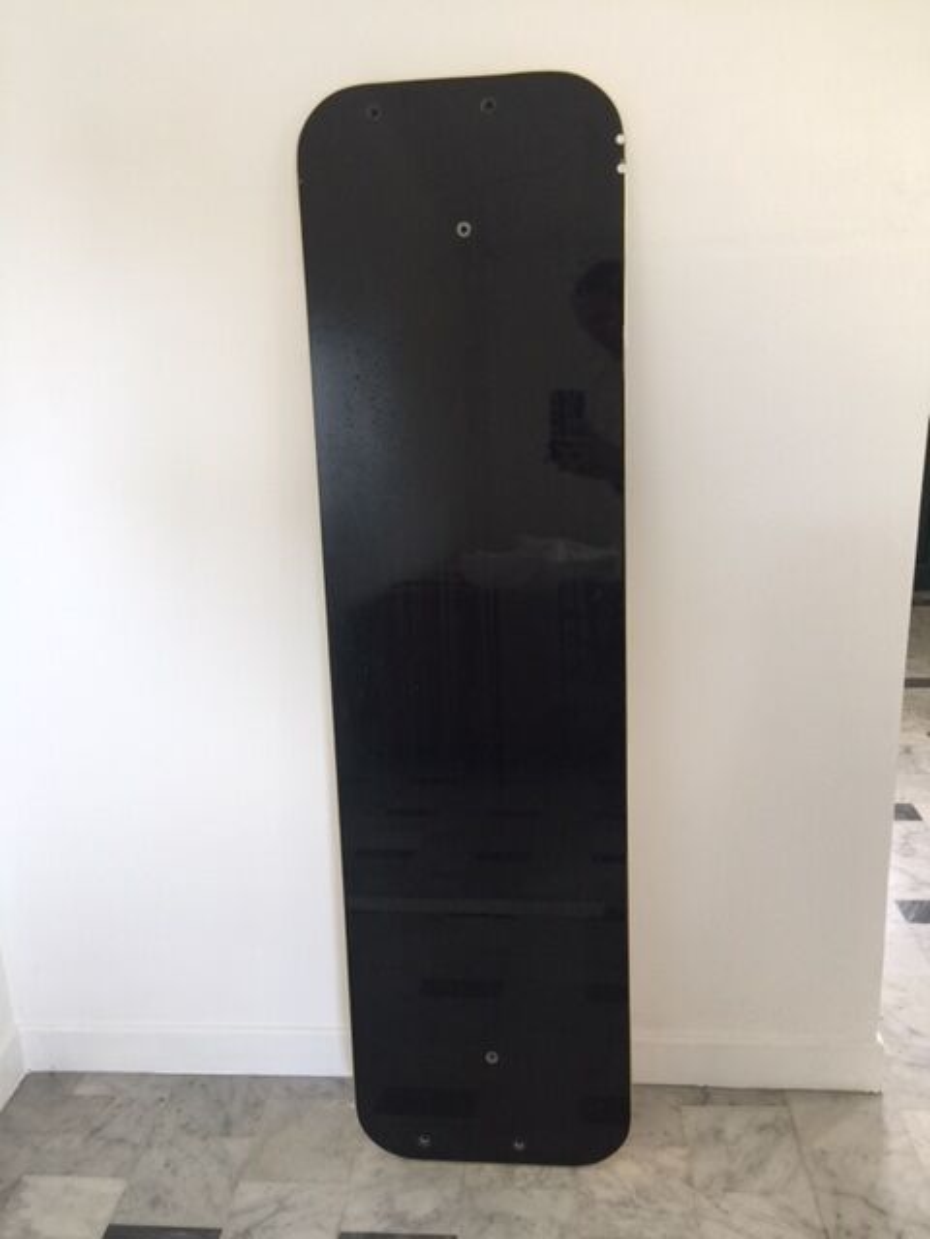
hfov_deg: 48.2
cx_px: 465
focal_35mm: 29
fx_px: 1039
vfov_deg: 61.7
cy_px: 620
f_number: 2.2
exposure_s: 1/33
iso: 64
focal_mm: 4.15
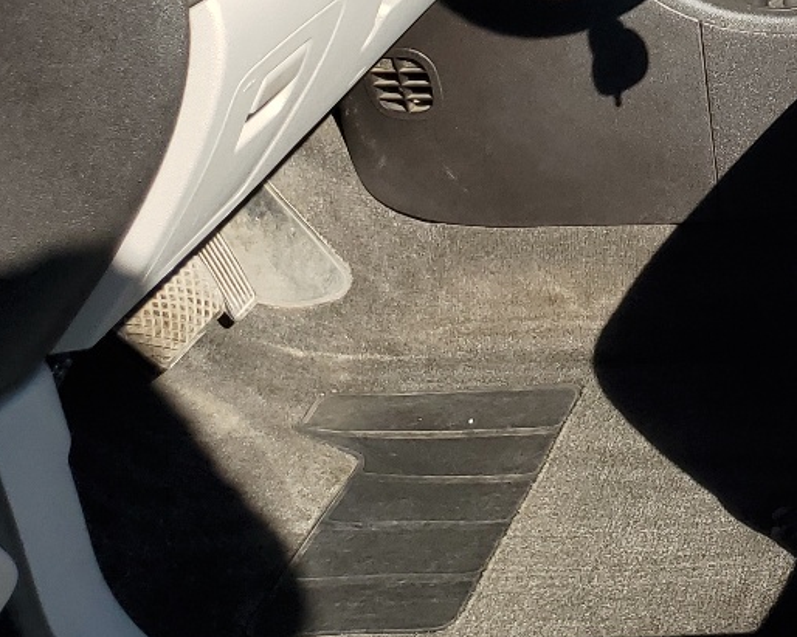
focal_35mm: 79
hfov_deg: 21.3
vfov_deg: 18.1
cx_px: 1107
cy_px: -189
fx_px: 1863
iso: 50
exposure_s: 1/1429
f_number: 1.5
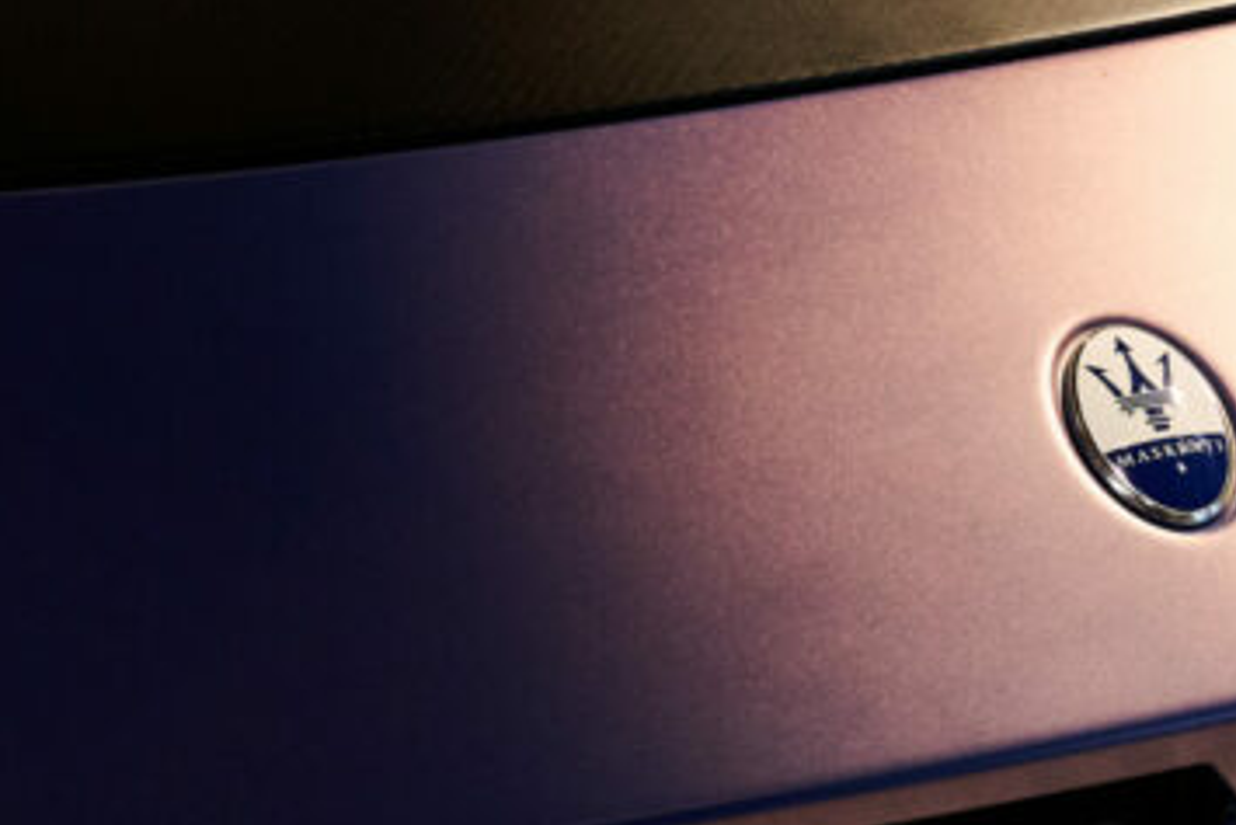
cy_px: 661
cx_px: 1553
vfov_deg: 6.4
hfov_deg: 9.5
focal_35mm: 213
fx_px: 7316
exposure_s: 1/1250
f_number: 3.5
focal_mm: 63
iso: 2500
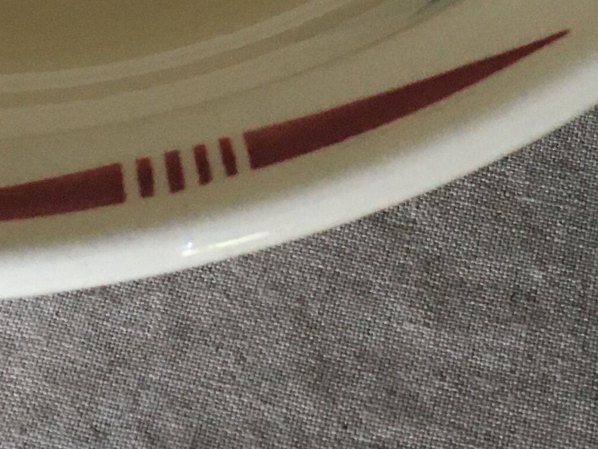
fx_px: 1987
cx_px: 162
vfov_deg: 12.0
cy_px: -323
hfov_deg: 17.0
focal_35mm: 115
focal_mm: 4.15
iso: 100
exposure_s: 1/30
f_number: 2.2
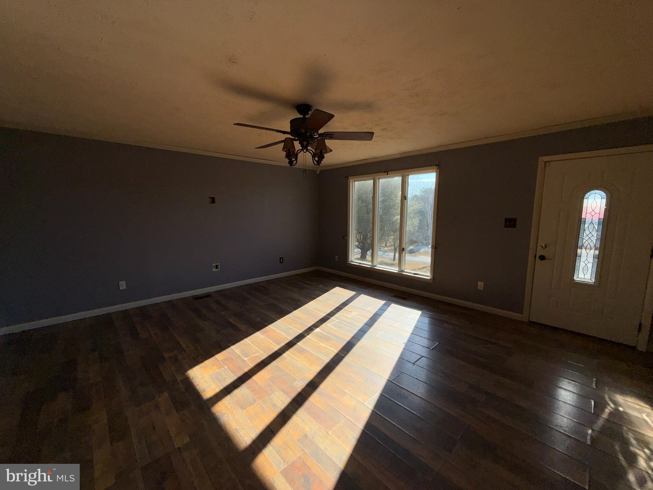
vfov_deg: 85.7
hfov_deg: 102.1
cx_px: 326
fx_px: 264
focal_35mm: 14
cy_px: 245
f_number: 2.2
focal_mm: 2.22
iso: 16
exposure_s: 1/742
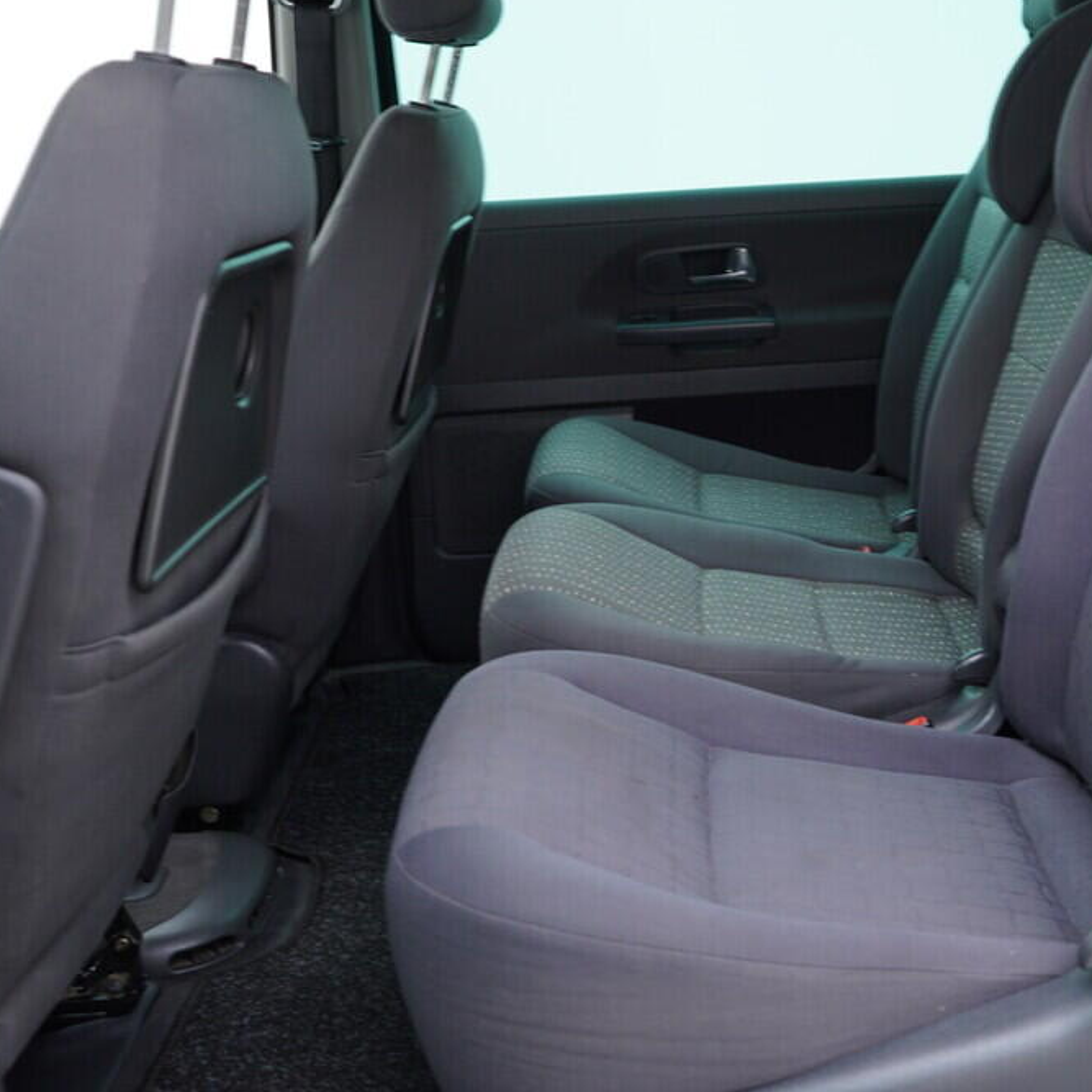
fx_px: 1677
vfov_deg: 36.1
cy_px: 538
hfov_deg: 35.4
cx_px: 801
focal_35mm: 47
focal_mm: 24
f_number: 2.8
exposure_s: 1/40
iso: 200
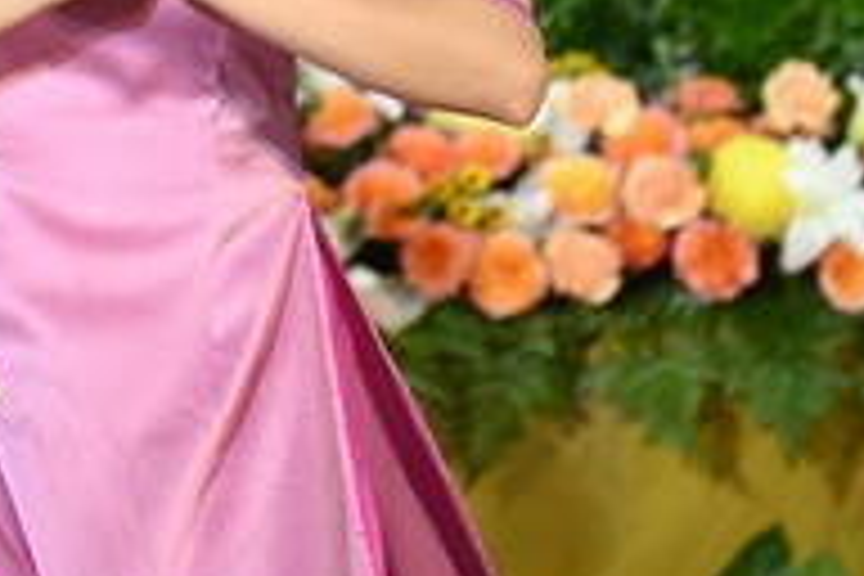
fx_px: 9743
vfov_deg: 3.4
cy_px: -369
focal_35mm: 406
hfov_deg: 5.1
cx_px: 0
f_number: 4
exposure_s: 1/250
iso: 4000
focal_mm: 120
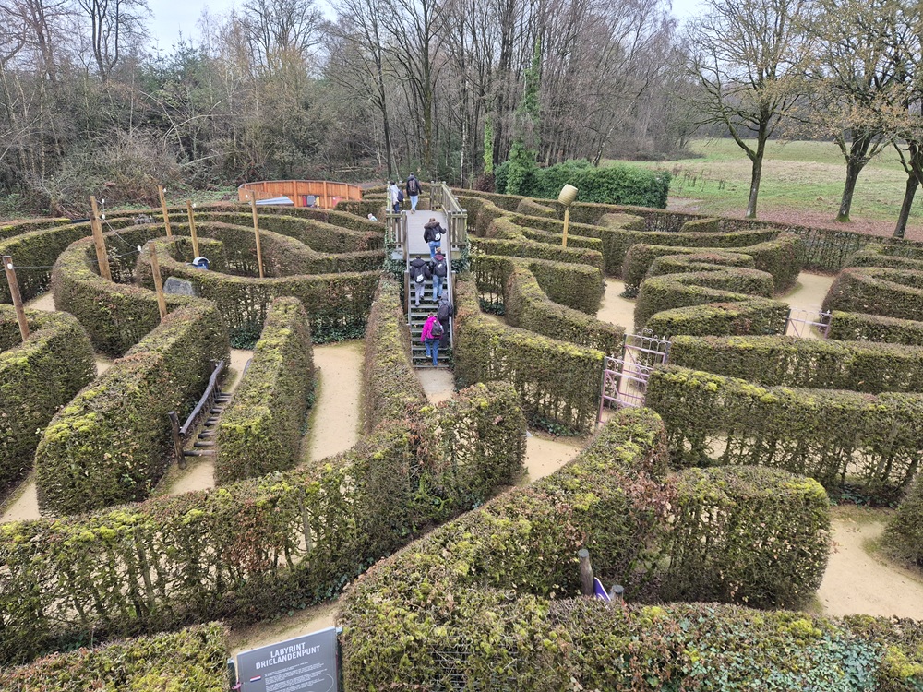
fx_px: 613
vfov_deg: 58.9
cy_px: 346
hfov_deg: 73.9
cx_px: 462
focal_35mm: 23
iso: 64
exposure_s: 1/180
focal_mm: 5.4
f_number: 1.8
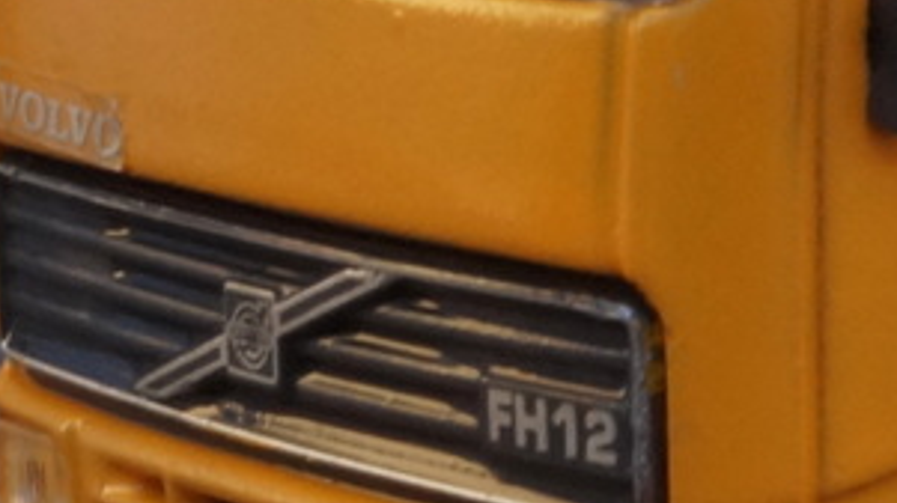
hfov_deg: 10.9
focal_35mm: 188
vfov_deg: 6.4
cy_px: 555
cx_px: 1478
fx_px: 4470
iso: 640
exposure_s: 1/60
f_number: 18
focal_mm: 18
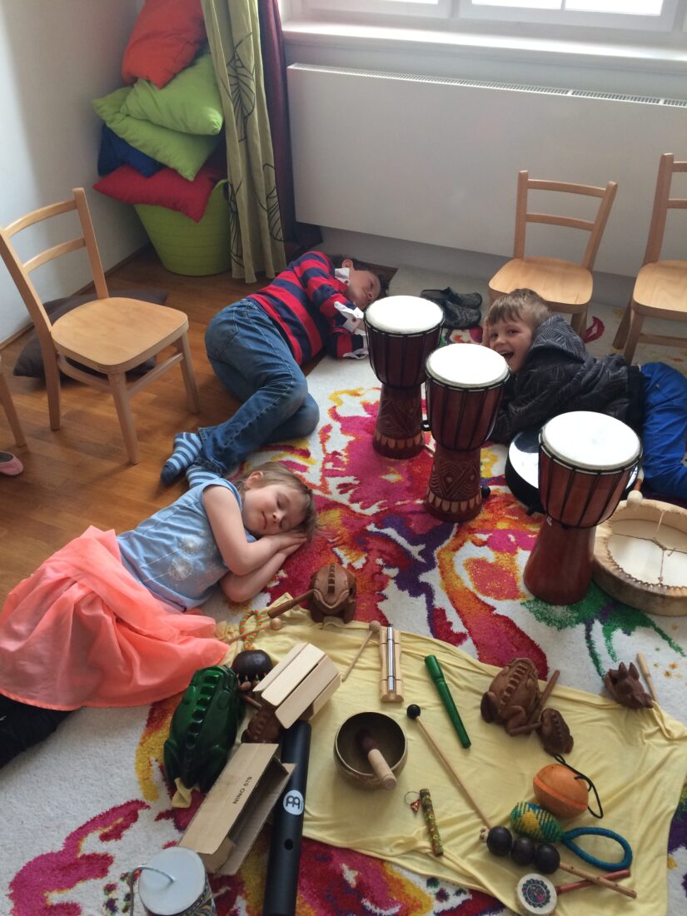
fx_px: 767
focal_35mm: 29
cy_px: 458
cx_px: 344
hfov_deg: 48.2
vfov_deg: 61.7
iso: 64
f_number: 2.2
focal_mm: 4.15
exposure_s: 1/33
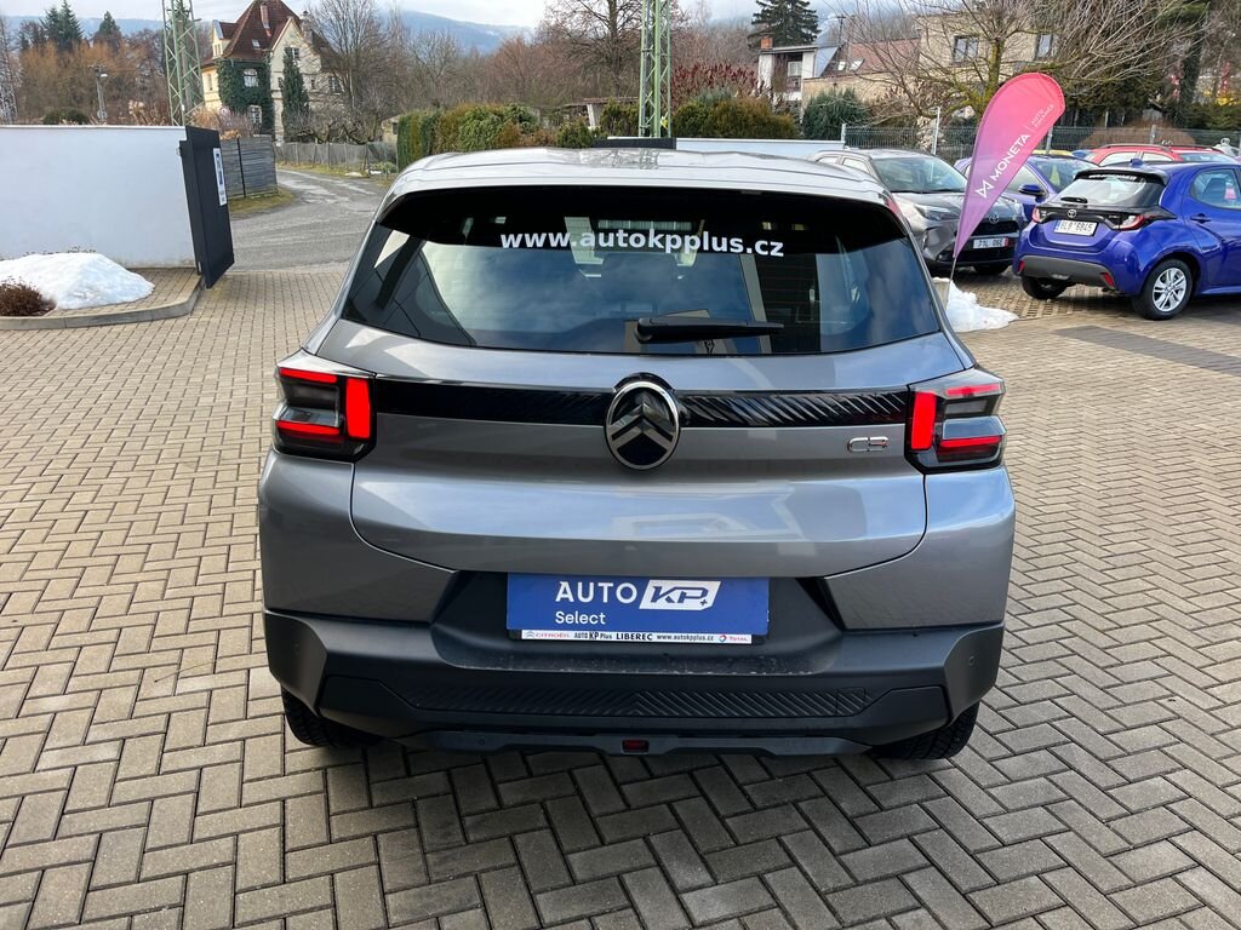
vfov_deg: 53.1
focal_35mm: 26
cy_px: 465
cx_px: 620
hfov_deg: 67.3
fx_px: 932
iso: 50
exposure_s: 1/339
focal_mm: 5.1
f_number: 1.6
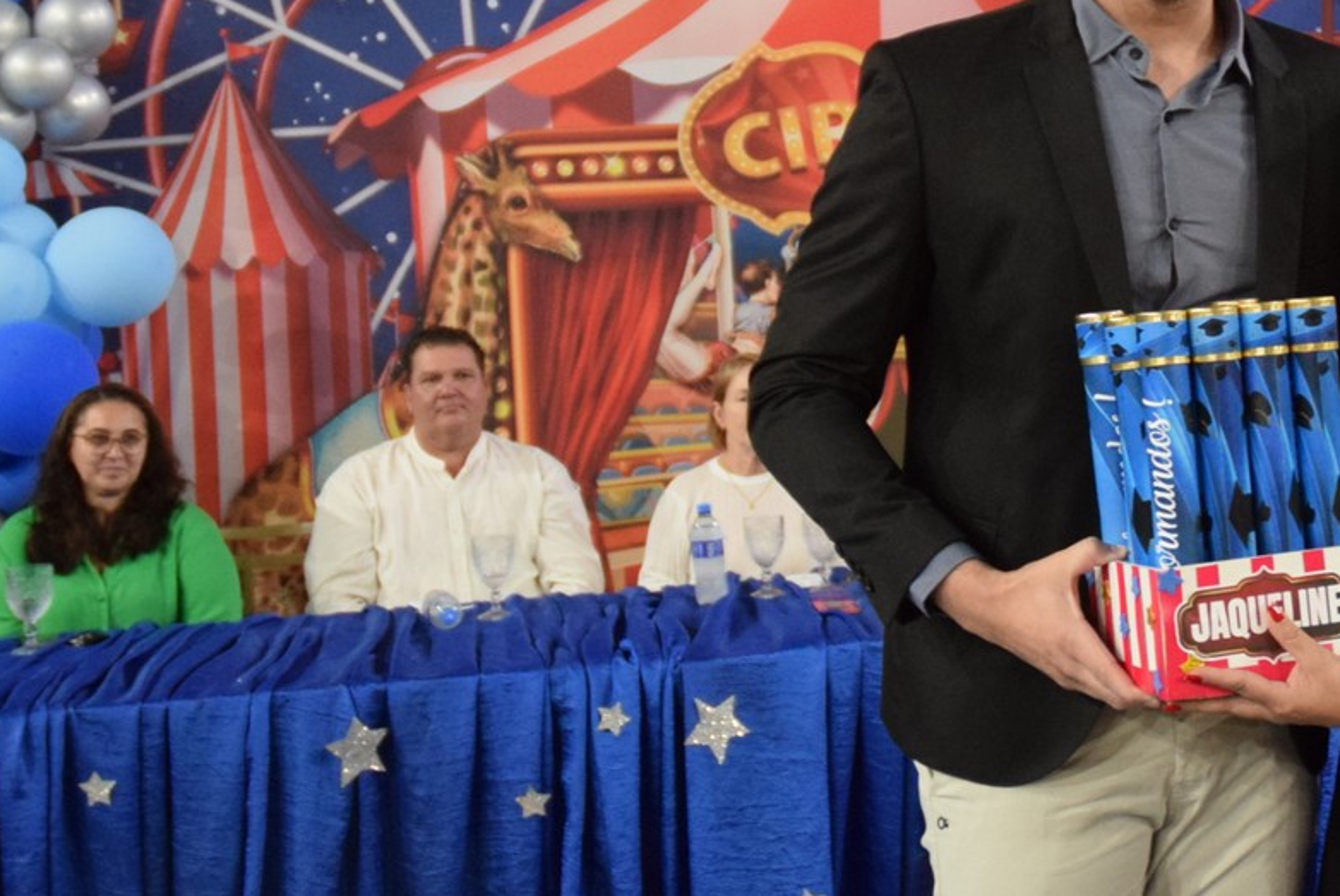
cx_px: 1120
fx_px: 2310
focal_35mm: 62
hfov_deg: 31.3
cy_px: 230
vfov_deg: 21.8
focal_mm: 18
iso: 2500
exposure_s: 1/60
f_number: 3.5
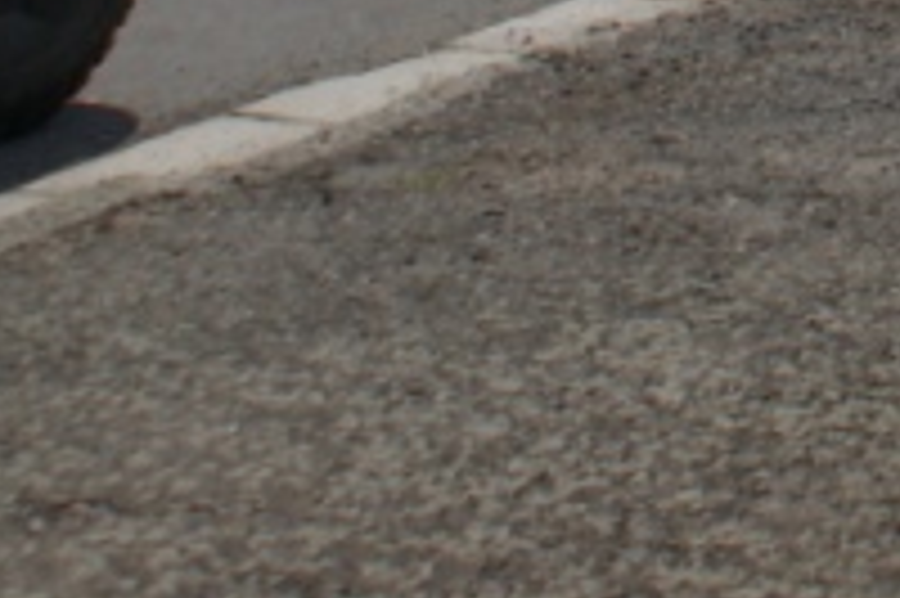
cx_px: 1773
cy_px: -915
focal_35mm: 184
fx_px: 4596
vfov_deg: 7.0
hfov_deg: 10.3
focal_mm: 24
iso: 100
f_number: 5
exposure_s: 1/1250
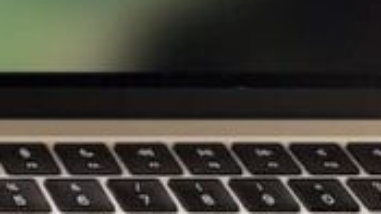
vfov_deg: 7.9
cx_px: -492
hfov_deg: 11.8
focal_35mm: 153
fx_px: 1544
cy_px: 127
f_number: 1.8
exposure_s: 1/121
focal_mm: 6.8
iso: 200
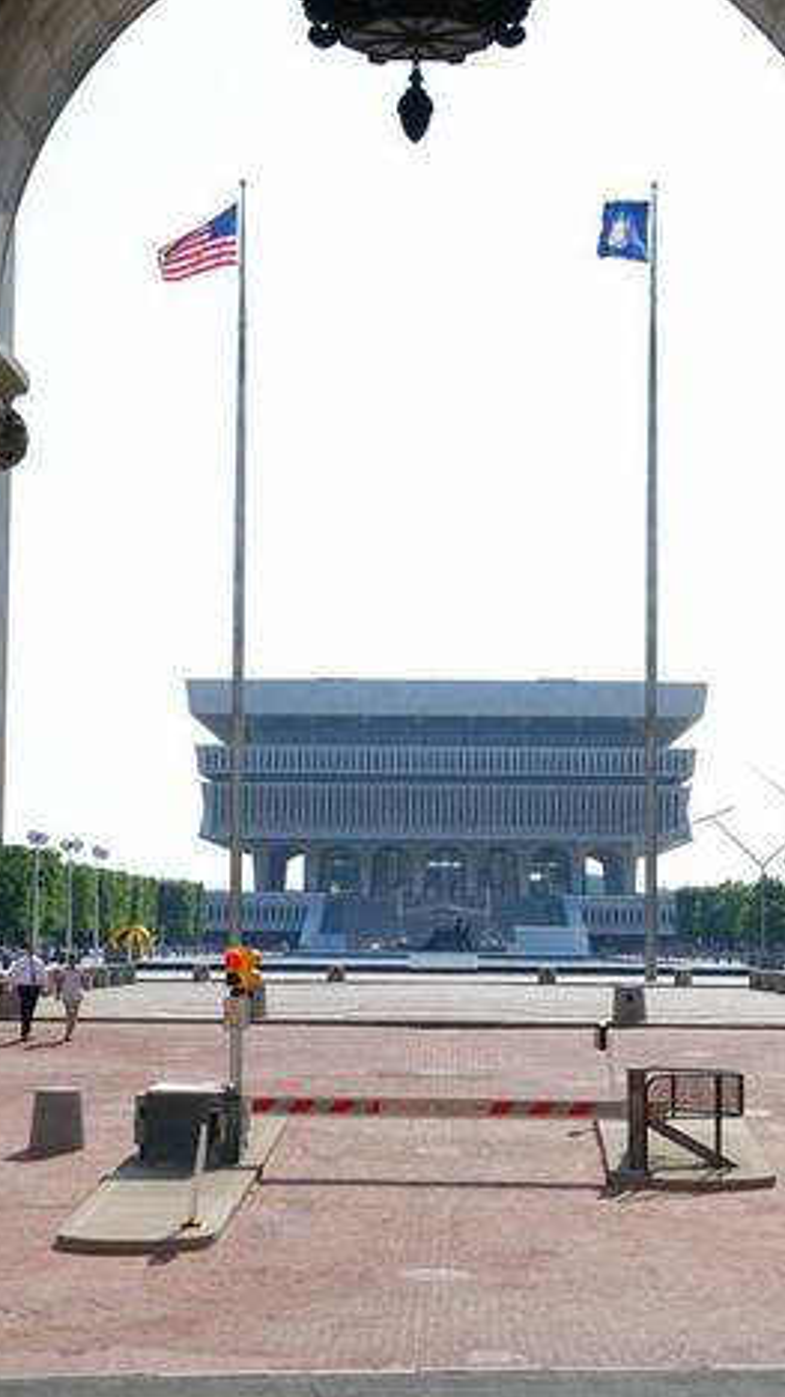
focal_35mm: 80
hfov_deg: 15.1
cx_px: 388
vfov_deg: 26.5
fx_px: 2963
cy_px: 636
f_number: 8
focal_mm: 34
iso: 100
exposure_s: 1/250
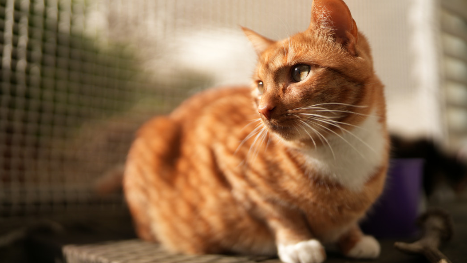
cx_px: 233
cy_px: 122
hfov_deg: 54.0
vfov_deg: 32.0
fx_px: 458
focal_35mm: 37
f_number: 1.2
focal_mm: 35
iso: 100
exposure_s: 1/5000
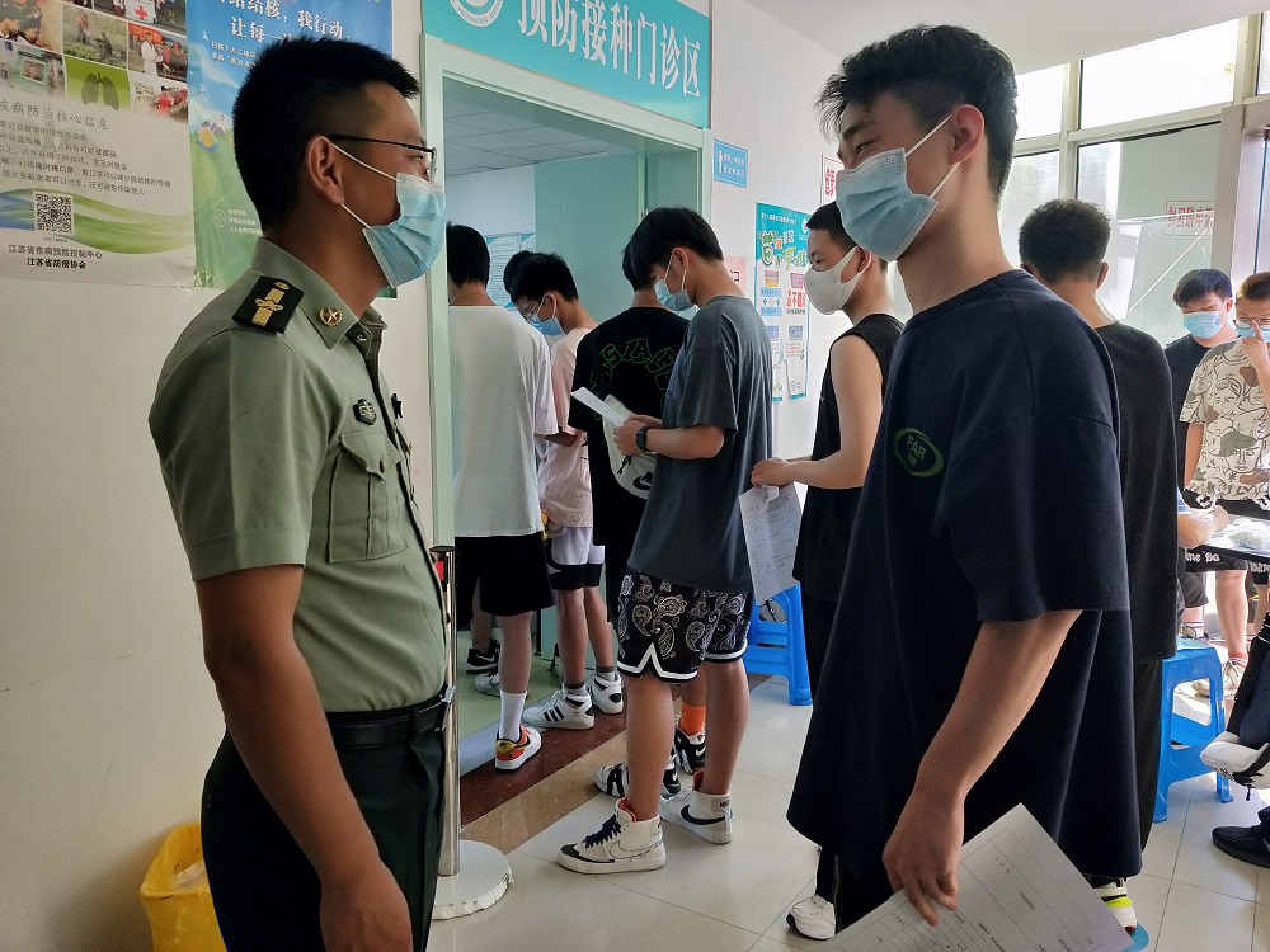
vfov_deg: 58.9
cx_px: 635
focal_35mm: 23
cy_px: 476
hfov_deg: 73.9
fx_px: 844
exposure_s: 1/100
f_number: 1.7
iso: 145
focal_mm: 3.99
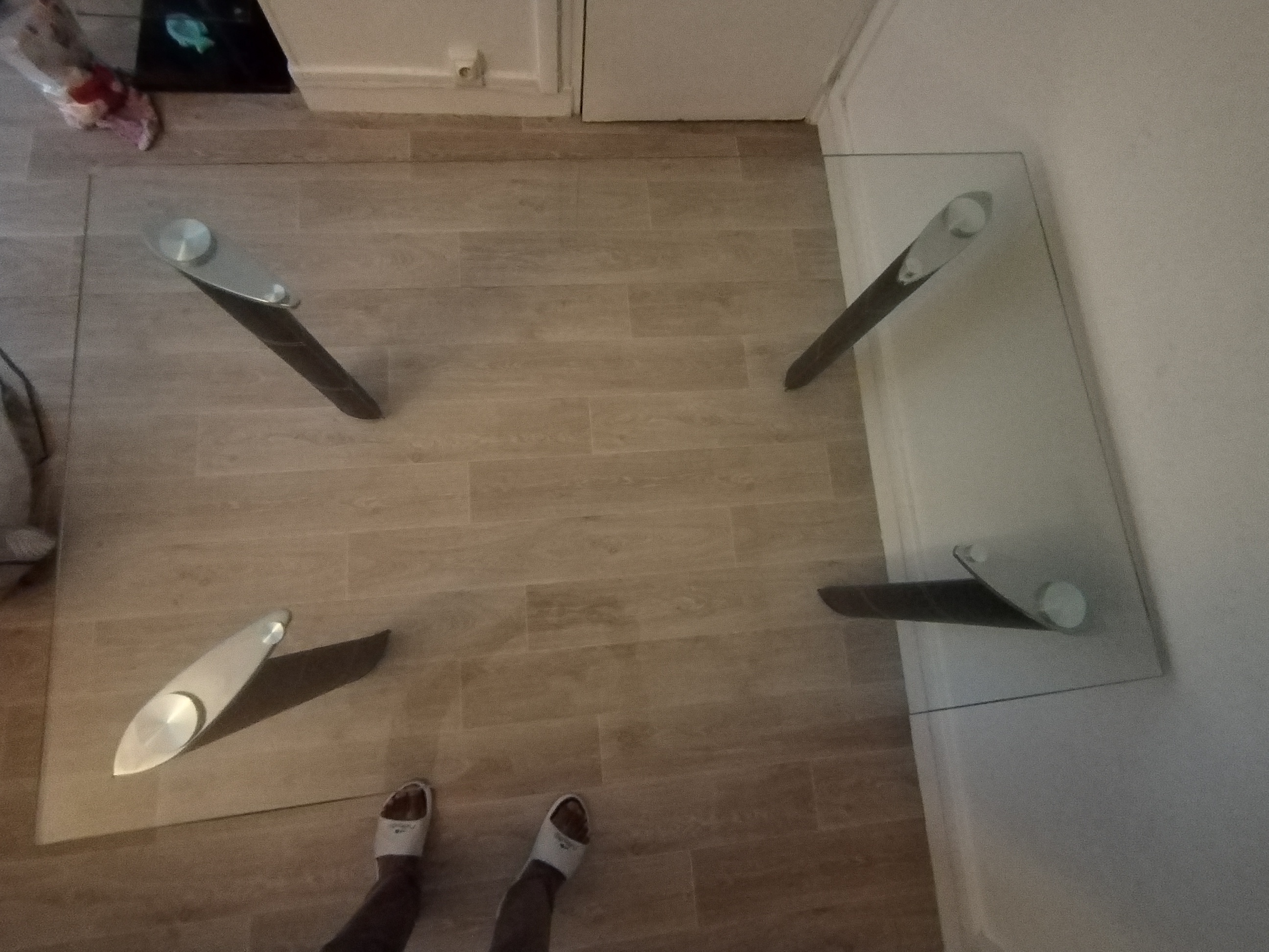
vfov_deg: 74.7
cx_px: 634
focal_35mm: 17
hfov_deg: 91.0
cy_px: 476
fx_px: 623
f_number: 2.2
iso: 1286
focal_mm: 1.42
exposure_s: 1/20
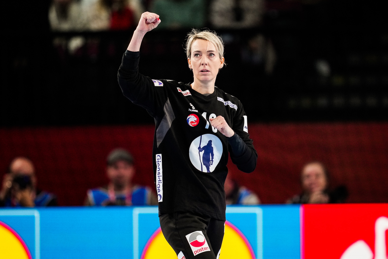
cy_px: 130
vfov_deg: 3.4
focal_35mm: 400
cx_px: 194
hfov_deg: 5.2
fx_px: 4311
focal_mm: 400
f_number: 2.8
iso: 2500
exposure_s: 1/1250
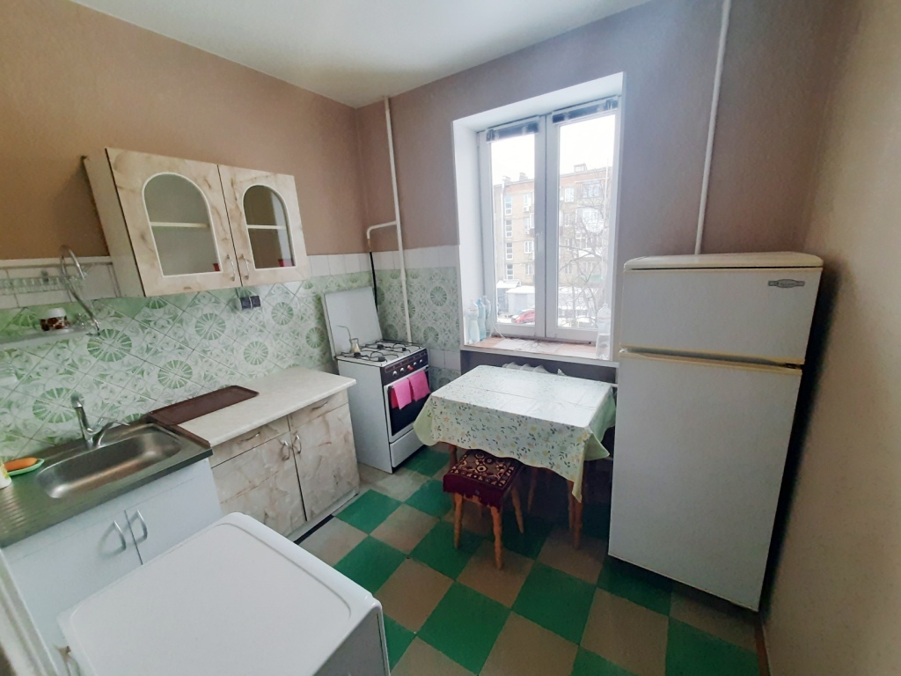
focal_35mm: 13
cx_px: 450
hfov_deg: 106.2
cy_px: 338
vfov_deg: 89.9
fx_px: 338
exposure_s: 1/50
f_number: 2.2
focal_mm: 1.42
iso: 200
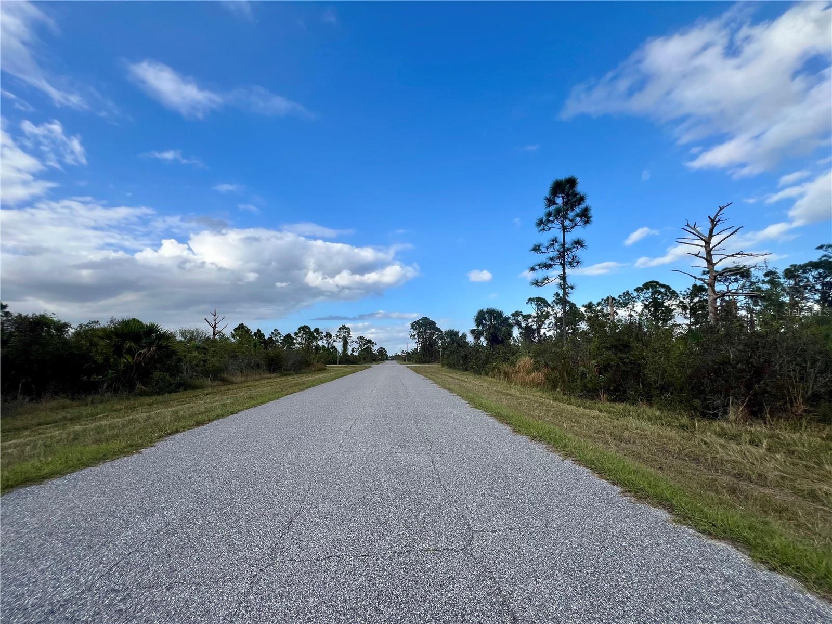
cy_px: 312
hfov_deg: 106.2
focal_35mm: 13
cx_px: 416
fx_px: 312
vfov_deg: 89.9
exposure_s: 1/1292
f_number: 1.8
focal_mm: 1.57
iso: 32
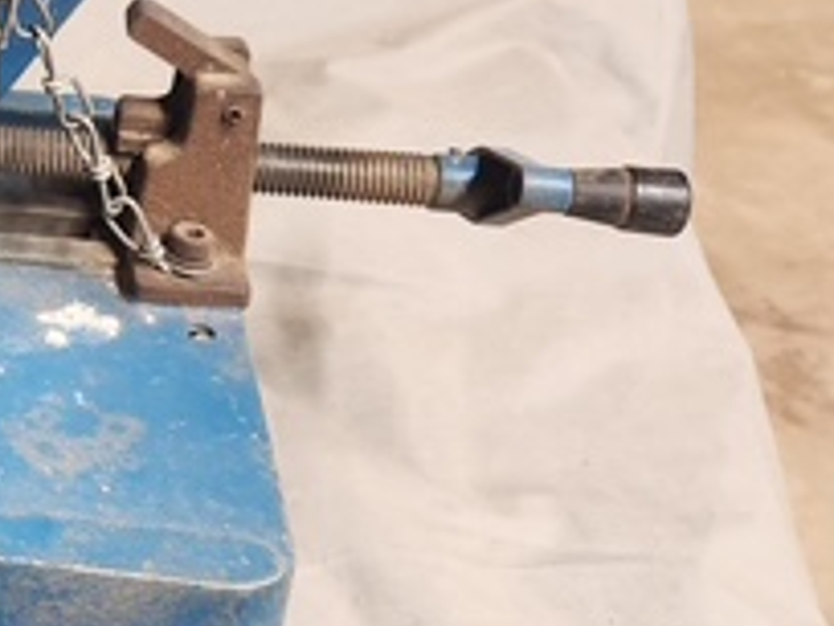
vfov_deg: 20.1
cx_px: -392
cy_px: 86
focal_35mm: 72
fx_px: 1735
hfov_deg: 22.5
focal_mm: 5.4
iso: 500
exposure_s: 1/120
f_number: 1.8
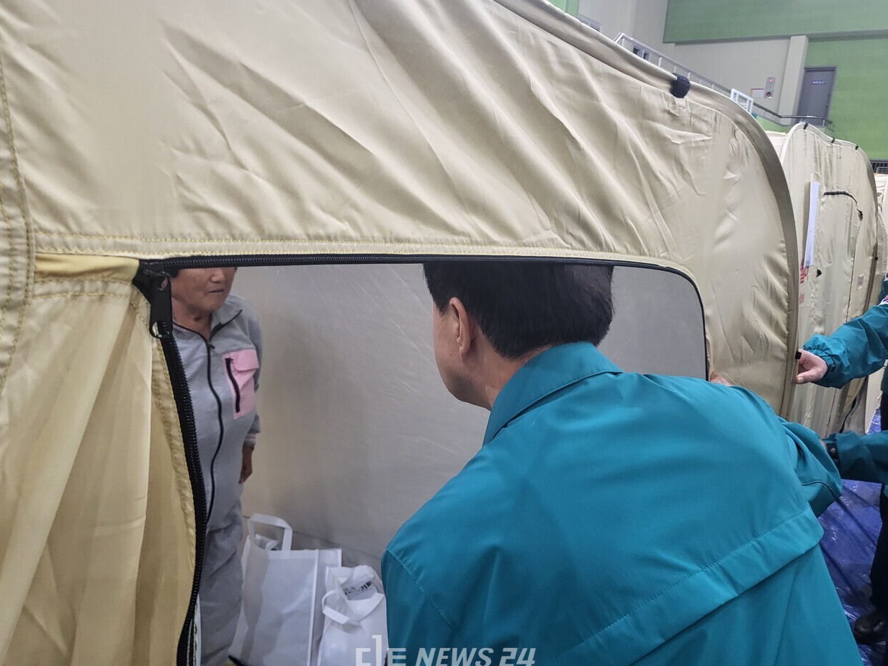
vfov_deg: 51.3
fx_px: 692
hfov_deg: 65.3
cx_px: 435
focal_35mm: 27
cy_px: 342
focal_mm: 4.25
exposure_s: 1/40
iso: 250
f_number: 1.8
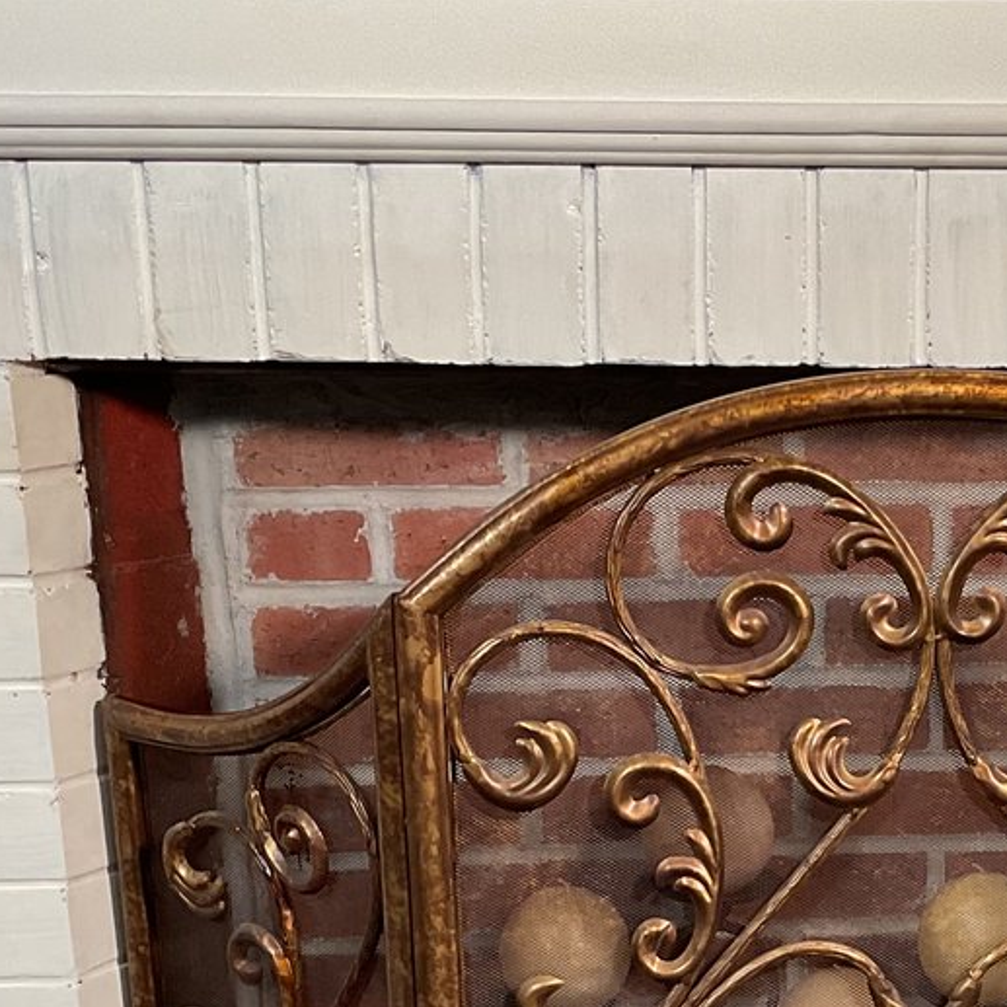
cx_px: 887
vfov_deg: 22.4
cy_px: 944
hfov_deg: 22.5
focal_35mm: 75
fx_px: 2468
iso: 64
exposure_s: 1/60
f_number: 1.8
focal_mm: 3
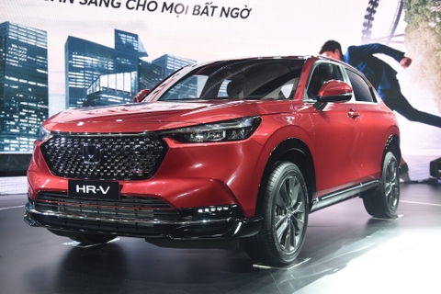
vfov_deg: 28.1
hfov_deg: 41.1
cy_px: 147
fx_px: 588
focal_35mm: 48
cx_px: 220
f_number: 5
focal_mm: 48
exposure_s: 1/160
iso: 1600
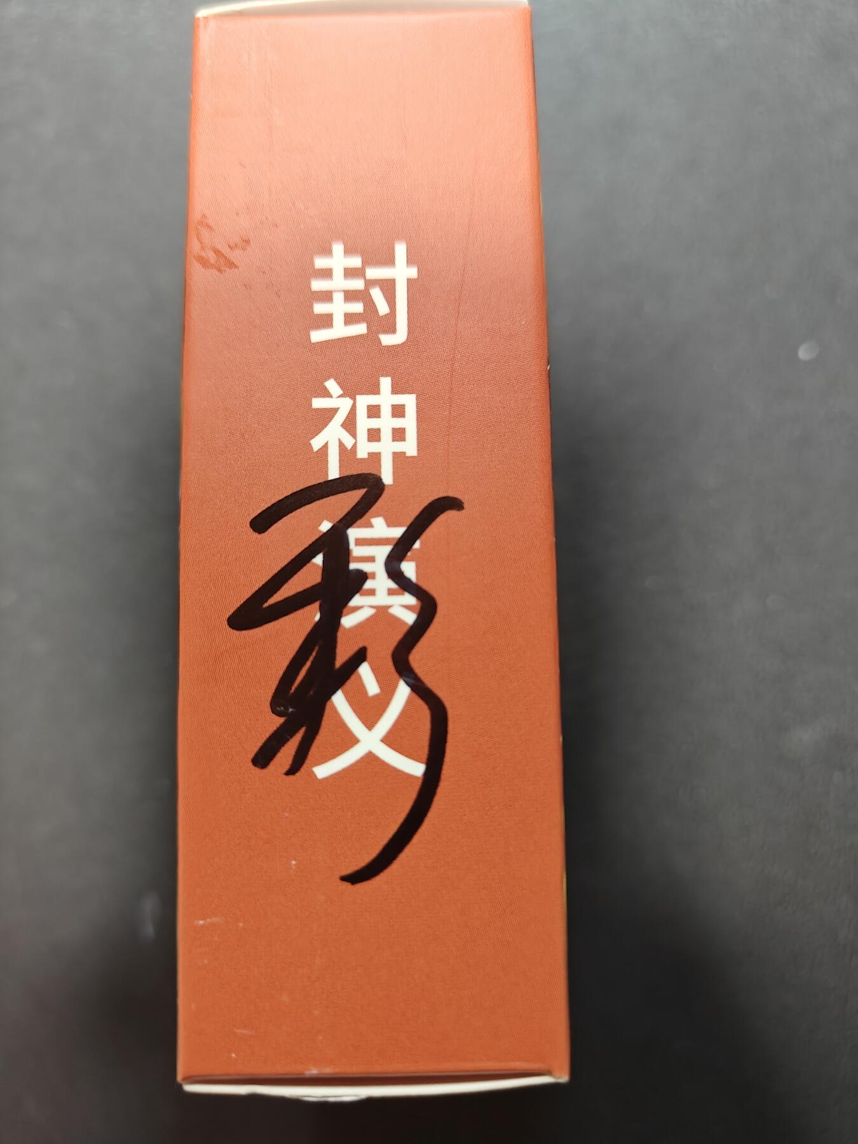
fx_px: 793
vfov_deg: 71.6
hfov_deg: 56.8
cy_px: 572
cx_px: 429
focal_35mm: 24
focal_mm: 5.59
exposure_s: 1/37
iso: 200
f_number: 1.8
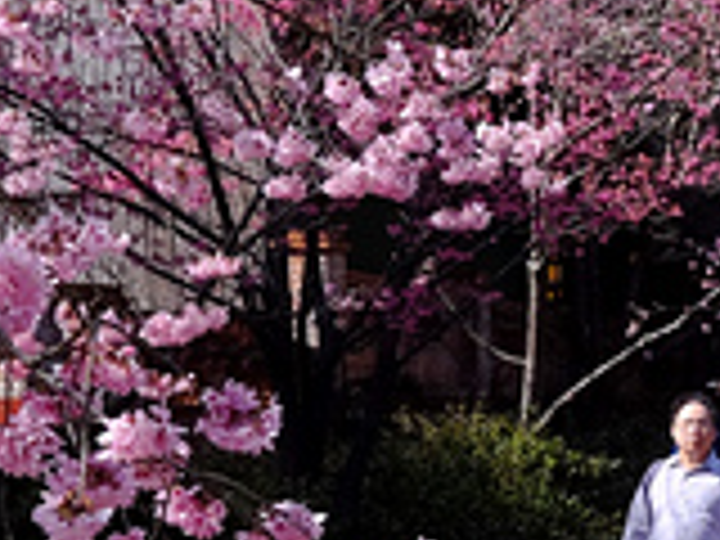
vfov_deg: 15.4
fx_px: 1997
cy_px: 259
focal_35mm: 96
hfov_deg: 20.2
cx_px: 598
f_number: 9
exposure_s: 1/80
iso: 200
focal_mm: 13.2
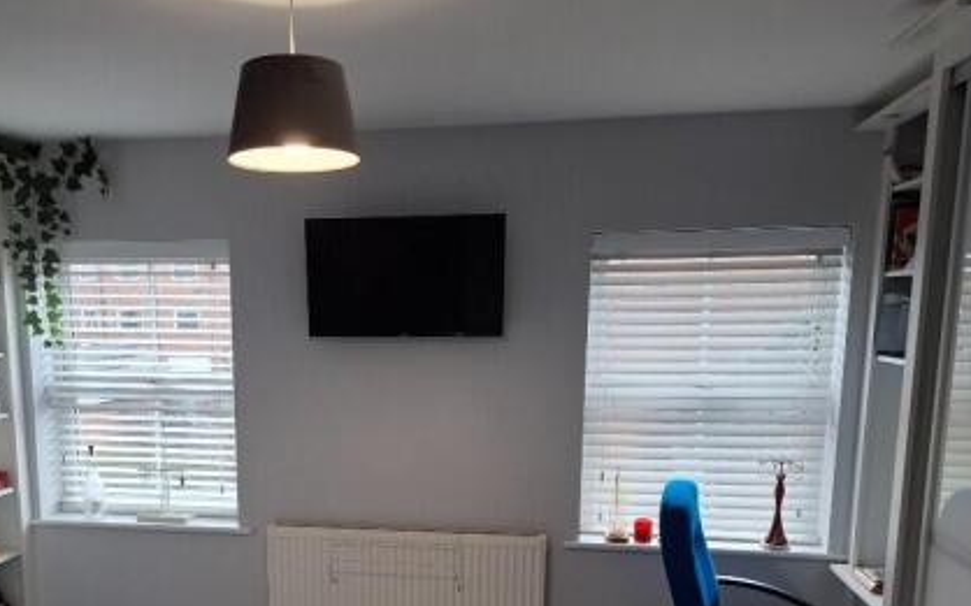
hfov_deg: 56.1
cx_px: 368
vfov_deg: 36.0
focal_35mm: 34
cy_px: 486
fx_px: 899
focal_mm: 5.54
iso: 160
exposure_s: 1/120
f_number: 1.8
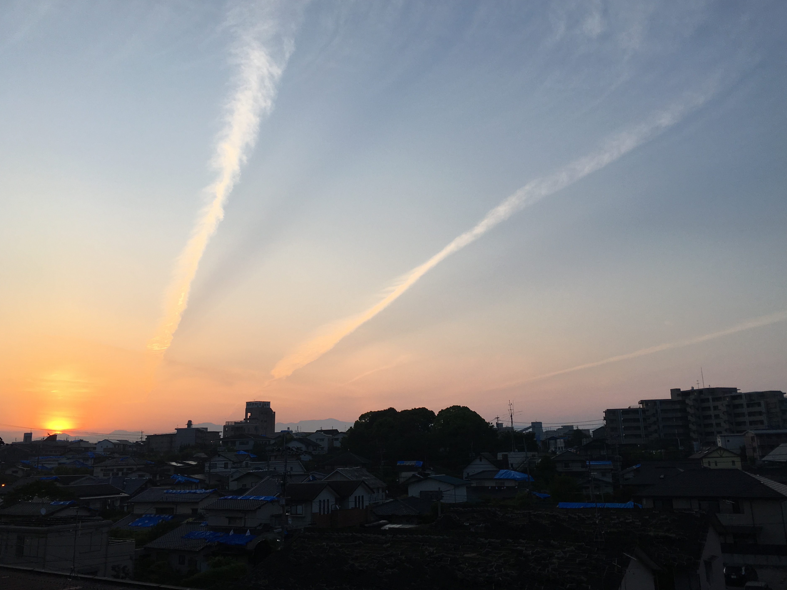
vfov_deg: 45.4
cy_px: 276
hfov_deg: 58.3
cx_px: 408
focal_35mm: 31
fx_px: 705
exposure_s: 1/452
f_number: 2.2
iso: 25
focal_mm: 4.15
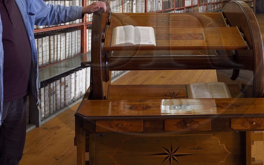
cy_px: 14
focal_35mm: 45
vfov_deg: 27.5
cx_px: 147
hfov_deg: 44.3
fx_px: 324
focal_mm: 22
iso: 800
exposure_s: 1/25
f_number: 5
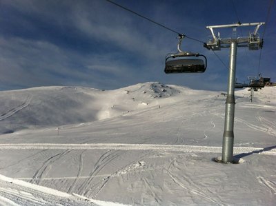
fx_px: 279
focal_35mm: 35
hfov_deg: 52.7
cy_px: 103
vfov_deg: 40.6
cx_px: 138
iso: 80
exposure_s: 1/3771
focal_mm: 3.85
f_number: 2.8
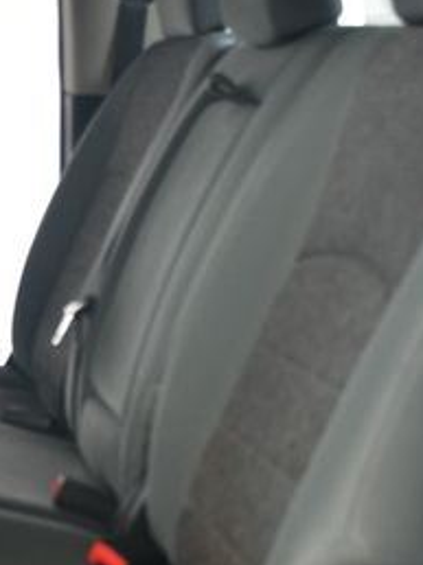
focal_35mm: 93
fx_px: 1518
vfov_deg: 20.9
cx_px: 66
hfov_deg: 15.7
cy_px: 420
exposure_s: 1/160
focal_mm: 26
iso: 100
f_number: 3.8
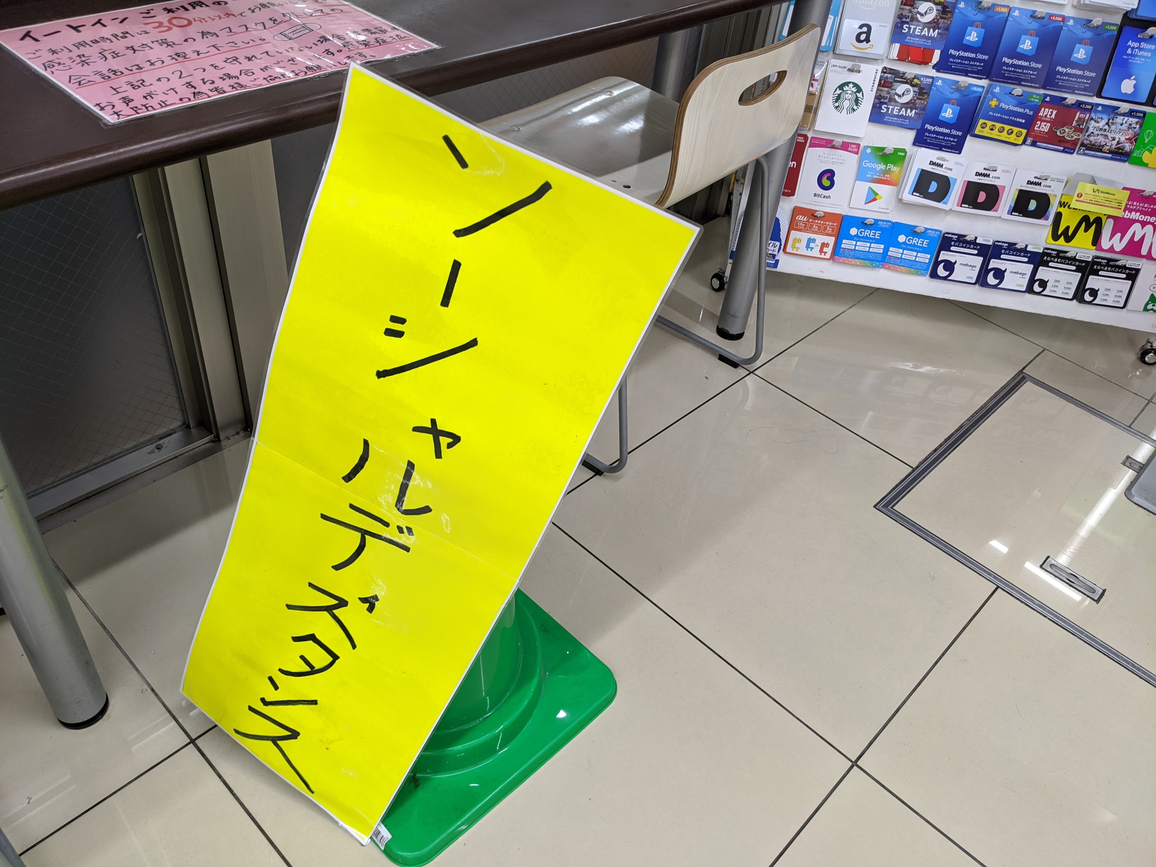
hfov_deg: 65.3
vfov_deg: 51.4
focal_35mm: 27
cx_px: 578
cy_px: 434
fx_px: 902
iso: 77
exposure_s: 1/49.9
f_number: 1.73
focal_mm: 4.38
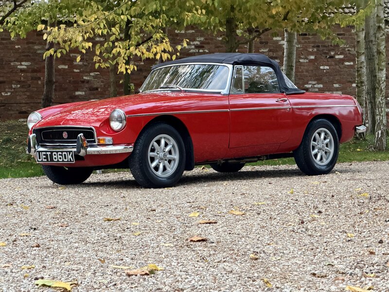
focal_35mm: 100
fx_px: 1124
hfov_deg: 19.6
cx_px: 194
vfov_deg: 14.8
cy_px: 146
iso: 500
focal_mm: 16.89
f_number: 2.8
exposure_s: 1/91
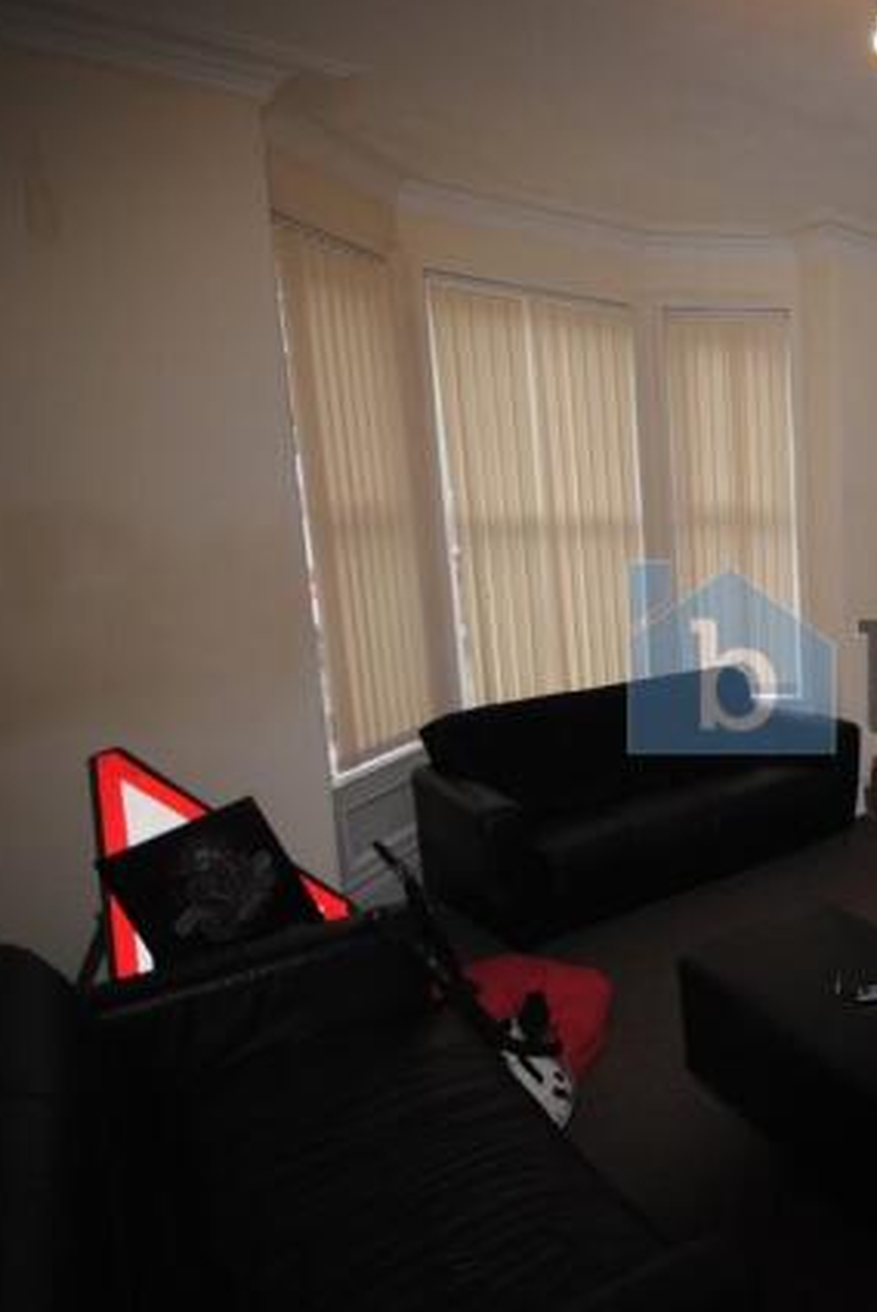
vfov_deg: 76.1
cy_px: 656
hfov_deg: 42.3
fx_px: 839
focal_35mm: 23
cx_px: 984
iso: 200
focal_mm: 10
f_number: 4
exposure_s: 1/60
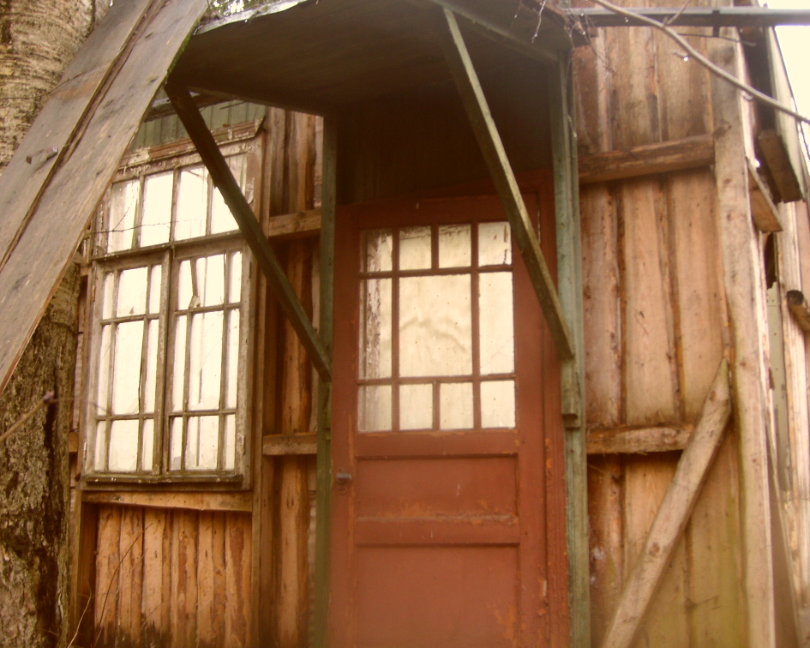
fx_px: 887
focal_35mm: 37
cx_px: 436
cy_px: 324
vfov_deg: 40.1
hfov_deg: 49.0
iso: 50
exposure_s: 1/13
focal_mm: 5.8
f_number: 2.8
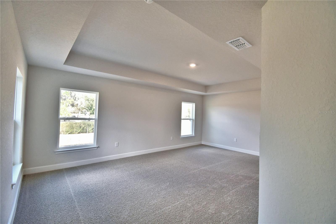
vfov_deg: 77.3
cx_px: 168
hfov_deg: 100.4
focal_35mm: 15
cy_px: 112
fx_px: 140
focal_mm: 10
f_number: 4.5
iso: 360
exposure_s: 1/125
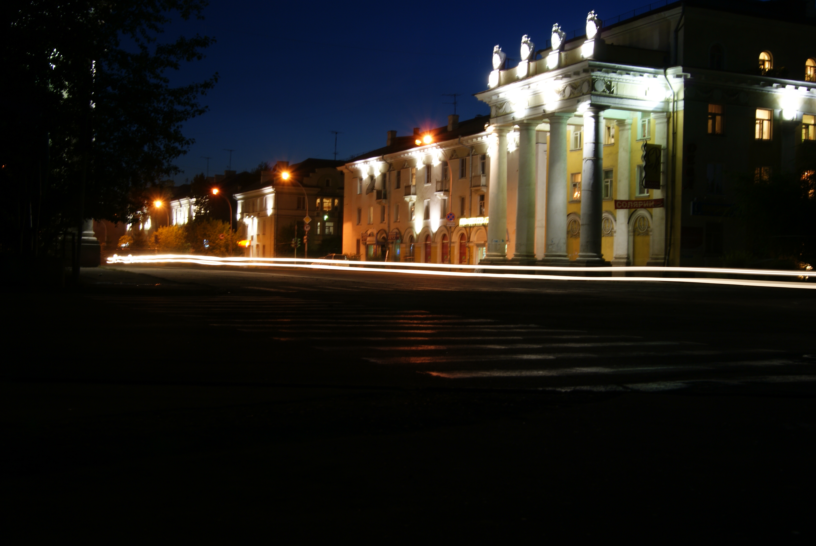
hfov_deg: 43.6
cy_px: 273
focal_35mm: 45
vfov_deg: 29.9
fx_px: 1021
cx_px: 408
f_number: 11
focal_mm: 30
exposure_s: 8
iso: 100
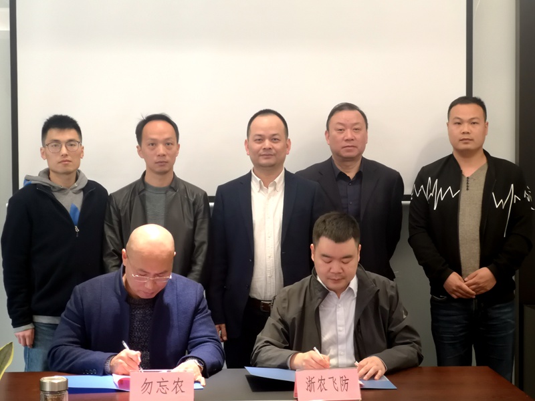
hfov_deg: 24.1
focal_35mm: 81
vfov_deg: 18.2
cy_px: 200
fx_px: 1252
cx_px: 268
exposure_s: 1/33.3
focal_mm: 7.48
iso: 160
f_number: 2.4
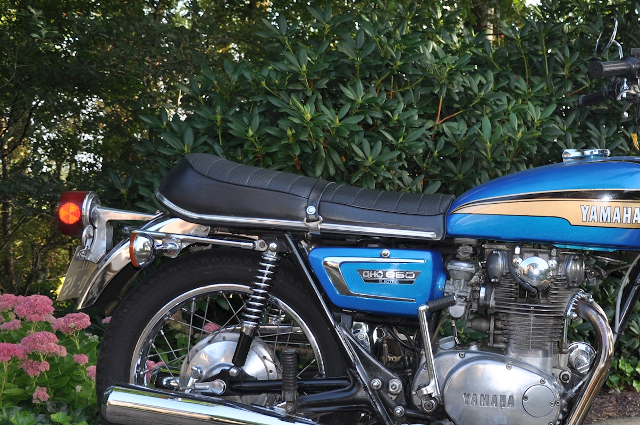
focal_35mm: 67
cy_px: 259
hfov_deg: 29.6
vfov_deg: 20.2
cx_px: 493
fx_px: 1189
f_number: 5.6
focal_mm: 28
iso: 200
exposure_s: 1/200
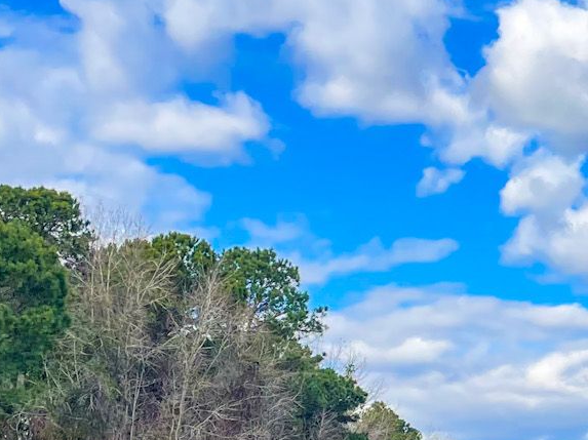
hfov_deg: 19.4
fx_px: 1579
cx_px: 769
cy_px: 484
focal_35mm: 93
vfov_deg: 15.5
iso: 32
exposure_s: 1/1200
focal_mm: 4.2
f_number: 1.6
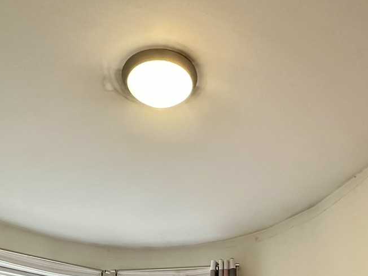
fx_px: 468
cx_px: 199
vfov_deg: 25.9
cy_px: 396
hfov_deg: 42.9
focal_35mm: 44
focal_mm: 2.22
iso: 400
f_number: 2.2
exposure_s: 1/60
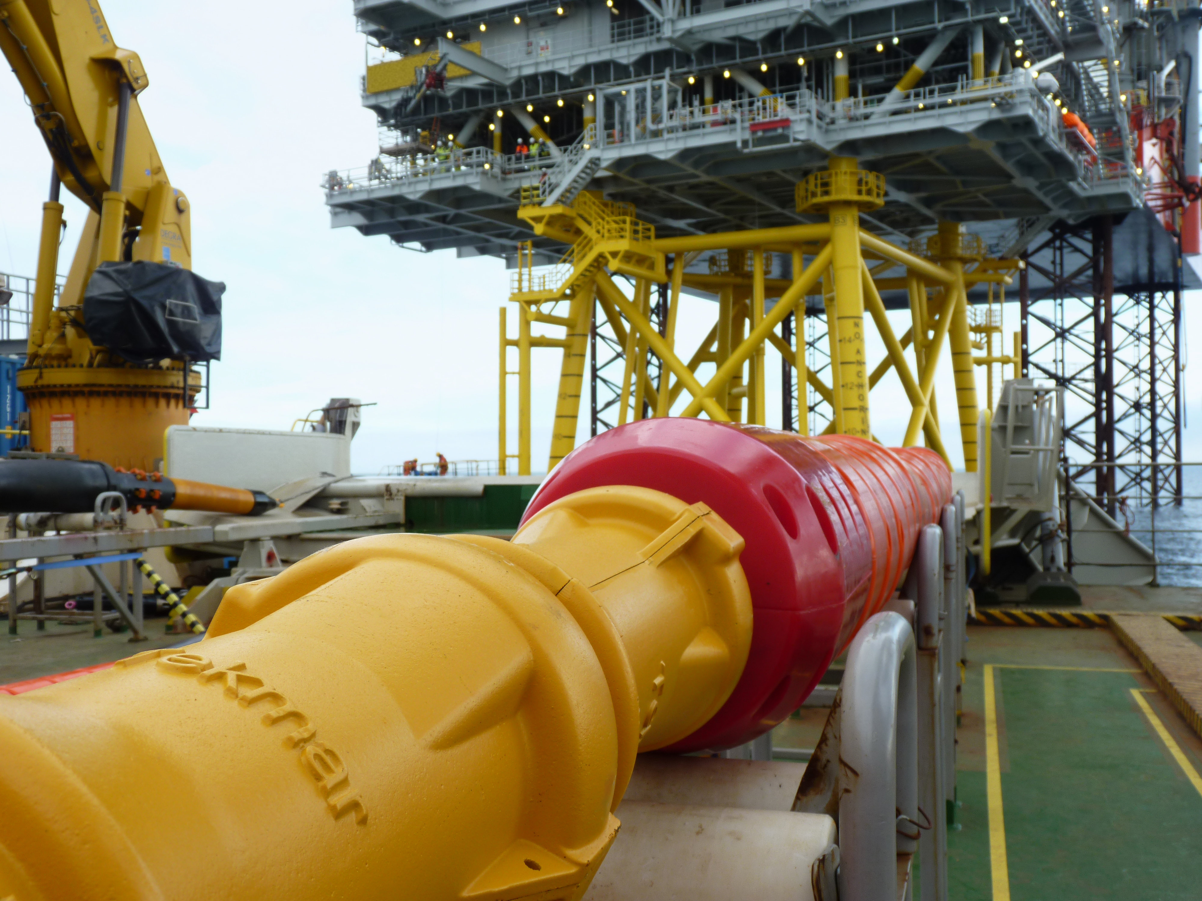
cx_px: 601
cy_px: 450
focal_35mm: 38
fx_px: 1320
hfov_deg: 49.0
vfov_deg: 37.7
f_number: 4
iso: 80
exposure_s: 1/160
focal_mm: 6.8
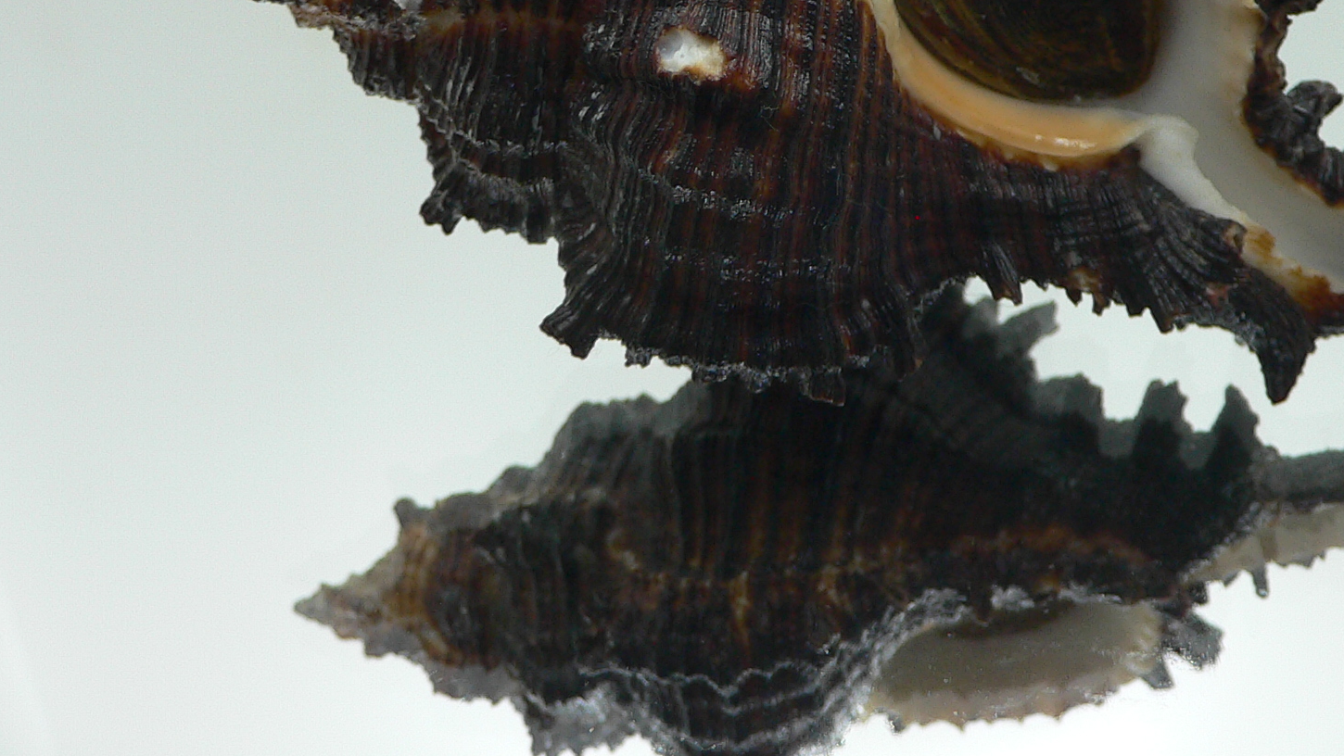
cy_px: 80
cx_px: 813
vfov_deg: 22.1
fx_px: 1889
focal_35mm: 53
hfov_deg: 39.0
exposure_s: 1/60
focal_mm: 4.6
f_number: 2.8
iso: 100
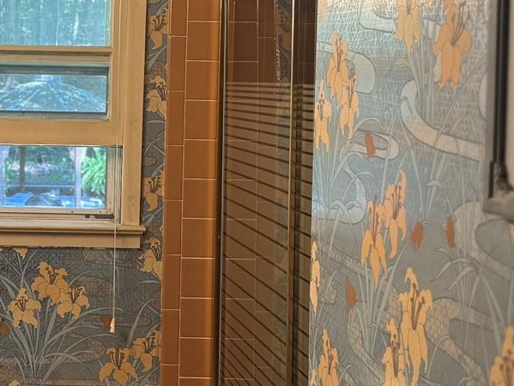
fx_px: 1218
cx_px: 21
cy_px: 101
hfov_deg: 23.0
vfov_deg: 17.9
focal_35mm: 82
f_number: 1.78
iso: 100
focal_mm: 6.76
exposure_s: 1/120
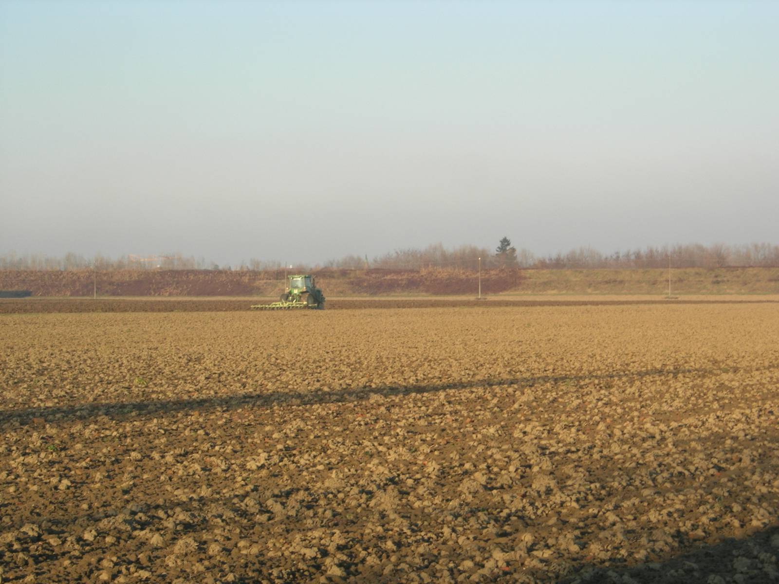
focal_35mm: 113
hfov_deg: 17.4
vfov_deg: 13.1
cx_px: 390
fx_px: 2543
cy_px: 292
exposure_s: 1/94.6
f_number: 8.2
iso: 64
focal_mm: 23.4
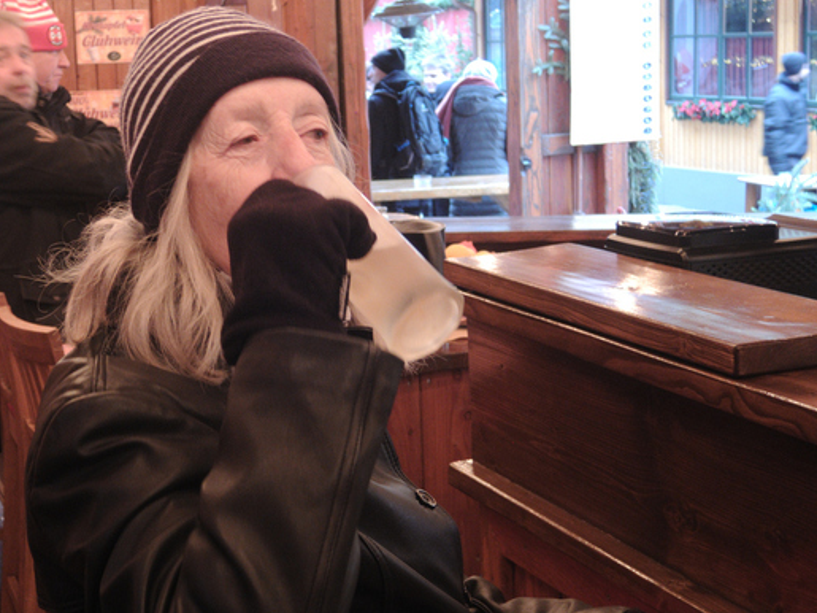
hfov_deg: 28.5
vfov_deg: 21.6
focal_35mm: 68
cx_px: 319
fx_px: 1605
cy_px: 296
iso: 400
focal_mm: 10.7
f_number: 3.2
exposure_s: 1/13
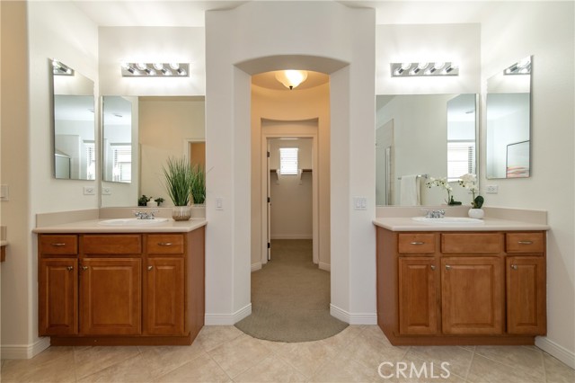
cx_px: 288
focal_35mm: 14
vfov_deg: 81.1
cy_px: 192
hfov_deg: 104.3
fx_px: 223
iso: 400
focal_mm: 14
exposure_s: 1/60
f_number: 4
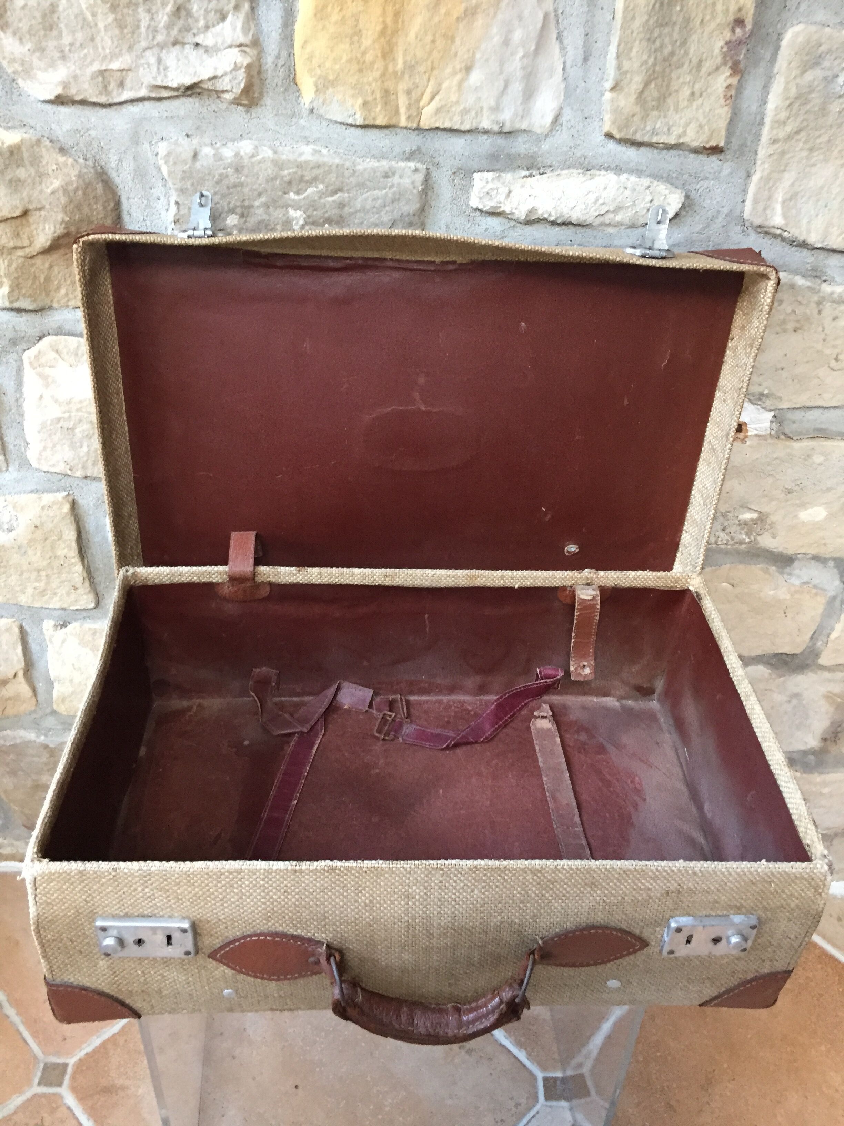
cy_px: 563
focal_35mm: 29
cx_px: 422
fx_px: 943
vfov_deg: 61.7
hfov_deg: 48.2
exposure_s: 1/33
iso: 250
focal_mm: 4.15
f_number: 2.2
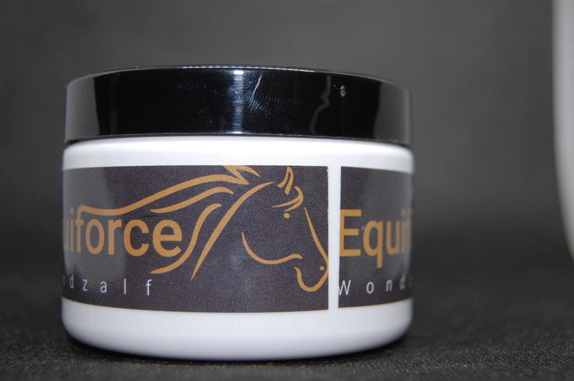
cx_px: 287
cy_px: 190
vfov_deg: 23.7
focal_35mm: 57
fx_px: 908
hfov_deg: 35.1
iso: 280
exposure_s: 1/60
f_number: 5
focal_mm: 38
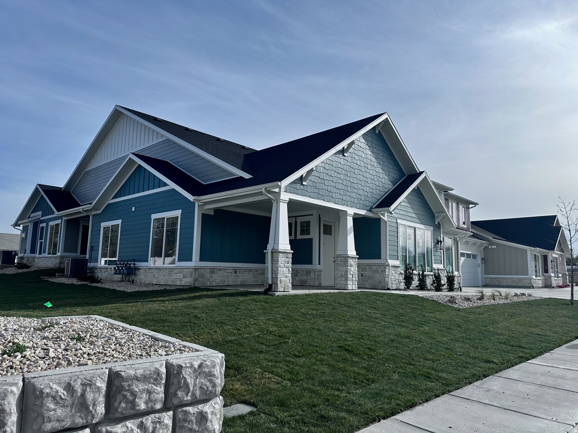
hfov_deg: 71.6
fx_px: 401
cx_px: 289
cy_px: 216
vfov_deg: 56.8
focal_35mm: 24
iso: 80
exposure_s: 1/7042
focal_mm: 6.86
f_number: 1.78
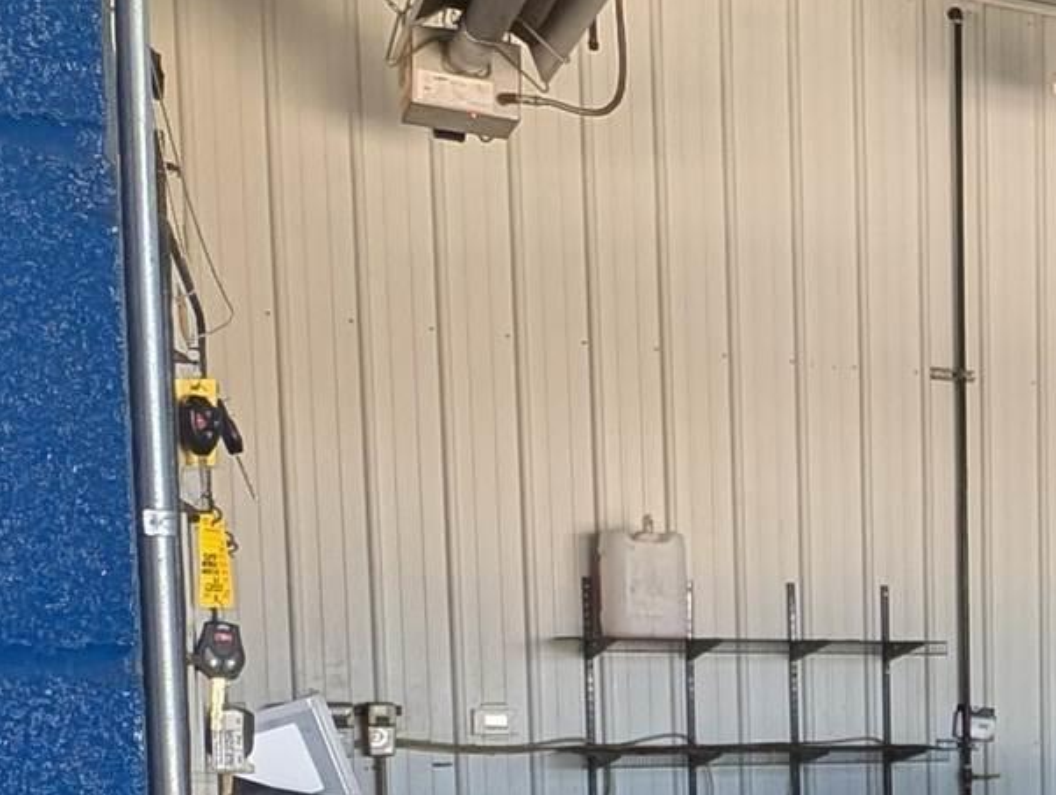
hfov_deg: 25.8
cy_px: 828
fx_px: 1863
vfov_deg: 22.9
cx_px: 1466
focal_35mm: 61
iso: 37
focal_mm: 2.23
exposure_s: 1/32.9
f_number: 1.95
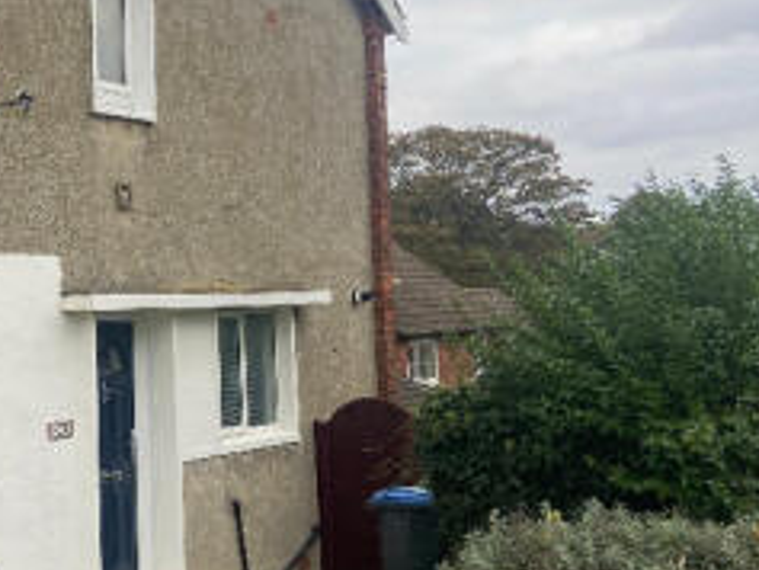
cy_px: 232
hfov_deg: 28.5
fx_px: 1404
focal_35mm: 64
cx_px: 14
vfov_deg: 22.9
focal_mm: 4.25
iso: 50
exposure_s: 1/122
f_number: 1.8
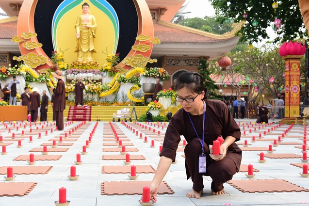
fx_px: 421
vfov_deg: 27.5
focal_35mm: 49
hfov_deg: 40.3
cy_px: 102
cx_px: 155
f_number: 5.6
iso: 250
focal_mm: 48
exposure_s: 1/200
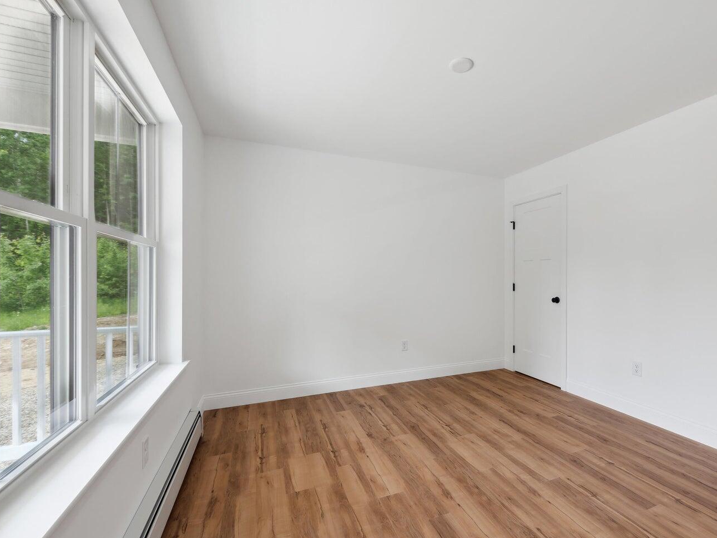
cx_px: 410
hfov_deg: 93.9
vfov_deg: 78.0
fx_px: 331
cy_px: 283
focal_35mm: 16
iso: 100
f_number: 8
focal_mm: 14
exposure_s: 1/13
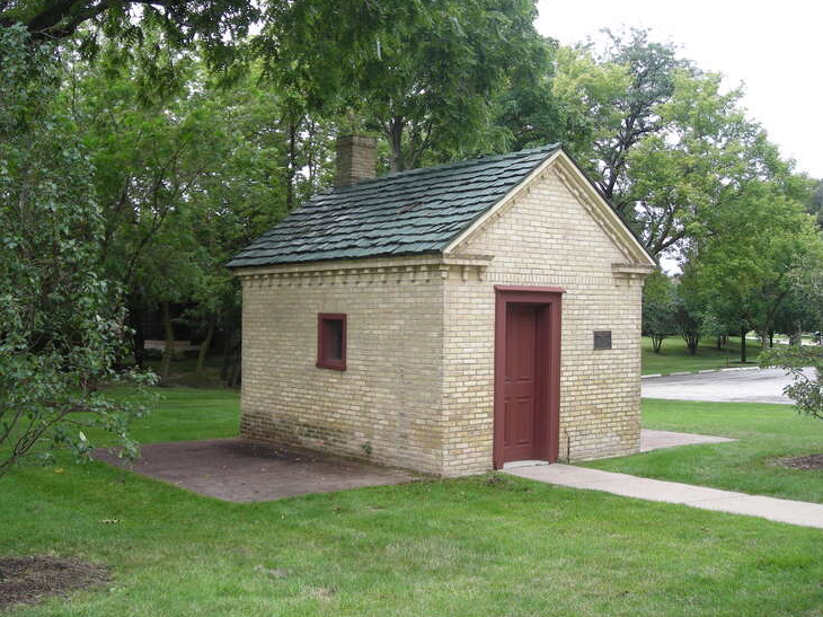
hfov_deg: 46.8
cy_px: 312
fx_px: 951
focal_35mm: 40
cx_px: 396
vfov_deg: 35.9
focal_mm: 6.3
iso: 50
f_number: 3.2
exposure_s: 1/182
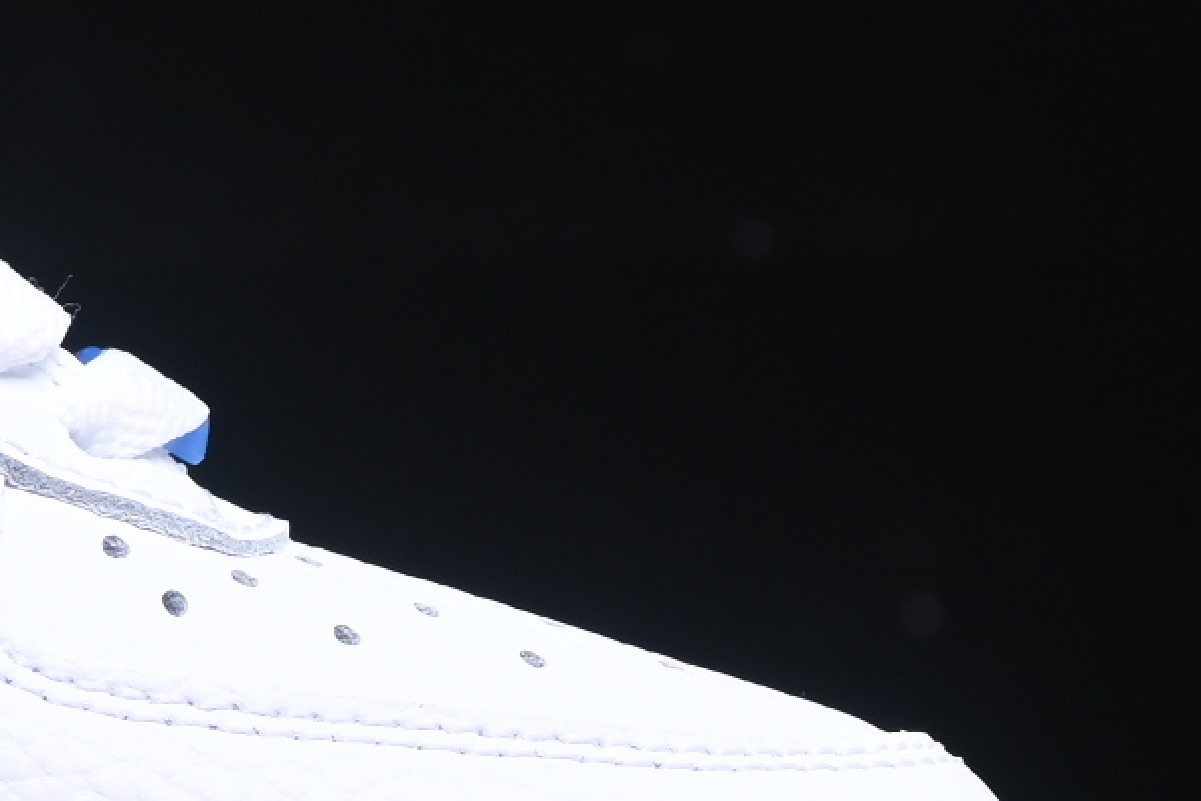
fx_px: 11478
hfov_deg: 5.9
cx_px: -629
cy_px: 190
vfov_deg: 4.0
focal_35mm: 344
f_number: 6.3
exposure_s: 1/60
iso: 160
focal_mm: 50
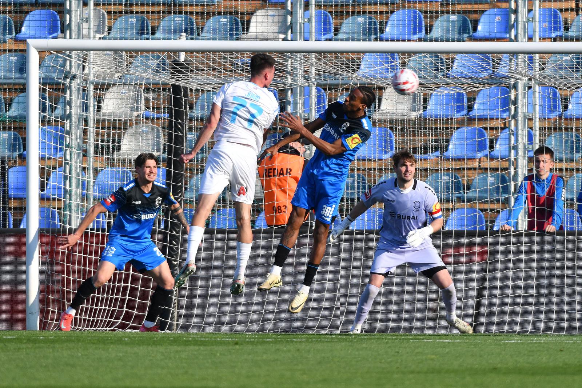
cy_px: 194
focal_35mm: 400
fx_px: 6467
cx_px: 291
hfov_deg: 5.2
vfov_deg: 3.4
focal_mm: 400
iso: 200
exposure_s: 1/1250
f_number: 5
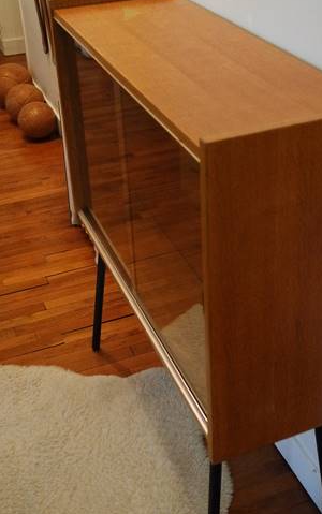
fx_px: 687
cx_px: 188
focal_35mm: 49
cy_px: 216
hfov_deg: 26.3
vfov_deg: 40.9
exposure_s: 1/40
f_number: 3.5
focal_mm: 20
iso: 3200
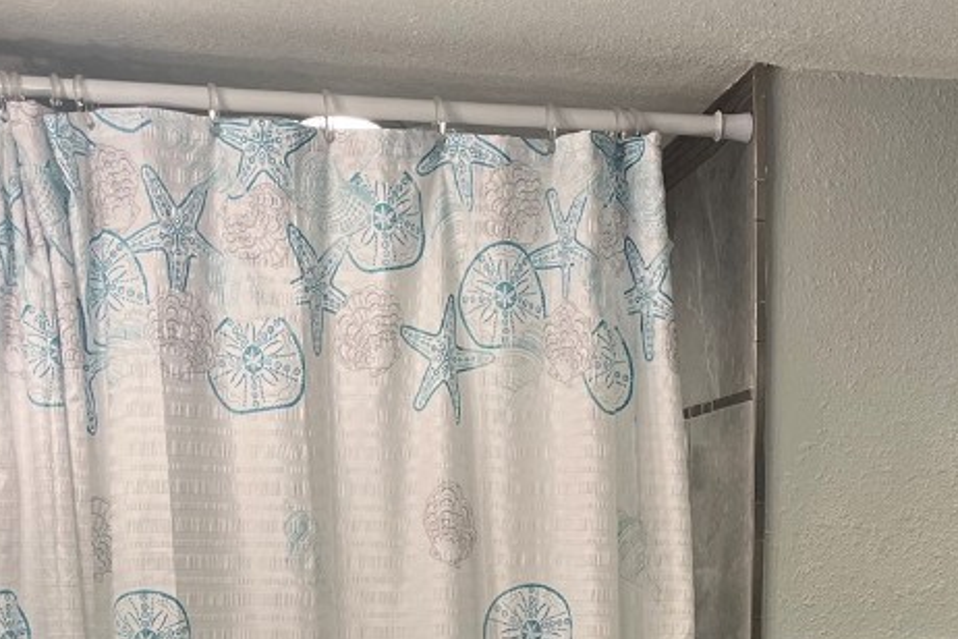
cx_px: 649
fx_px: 1597
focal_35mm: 60
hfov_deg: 33.1
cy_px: 759
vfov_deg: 21.1
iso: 100
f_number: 1.6
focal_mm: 5.1
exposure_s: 1/120
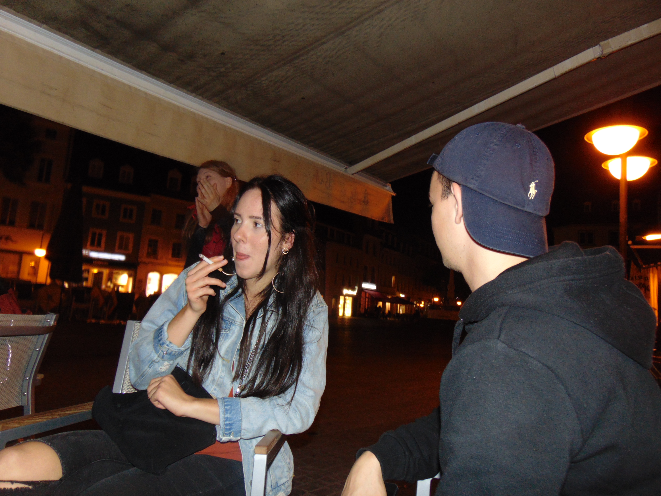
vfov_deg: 54.9
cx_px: 330
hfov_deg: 69.4
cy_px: 248
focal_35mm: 25
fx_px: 477
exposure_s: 1/8
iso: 200
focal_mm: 4.5
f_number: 3
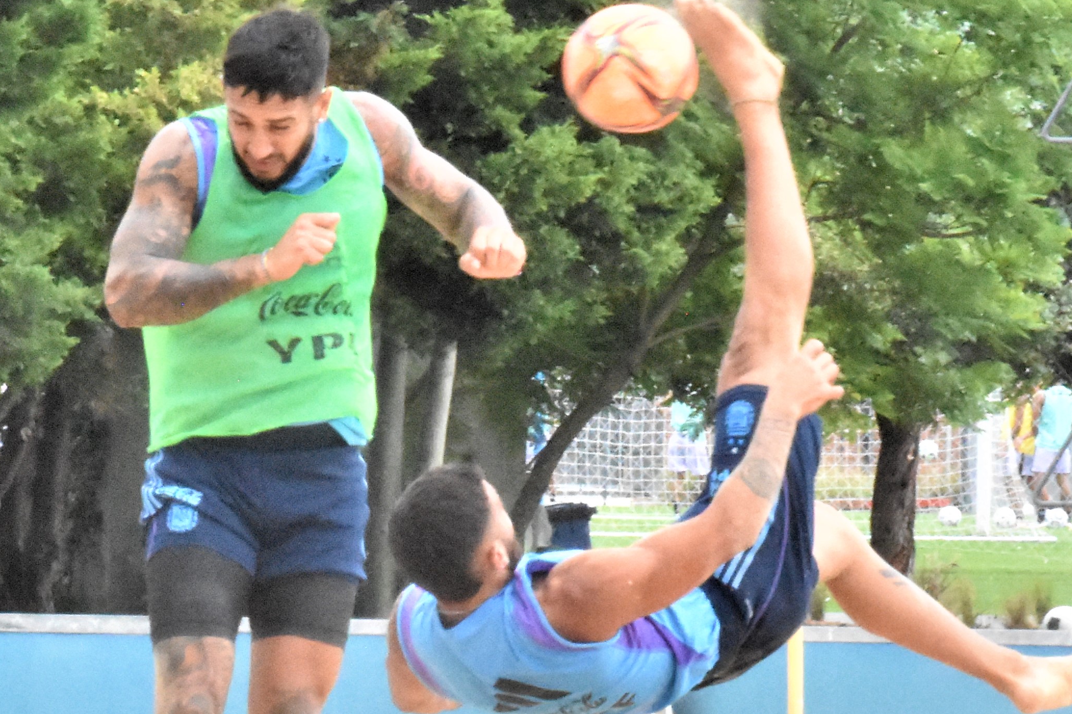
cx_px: 463
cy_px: 488
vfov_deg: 3.5
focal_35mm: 396
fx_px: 11793
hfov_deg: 5.2
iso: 10000
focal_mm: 125
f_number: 25
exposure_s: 1/1000
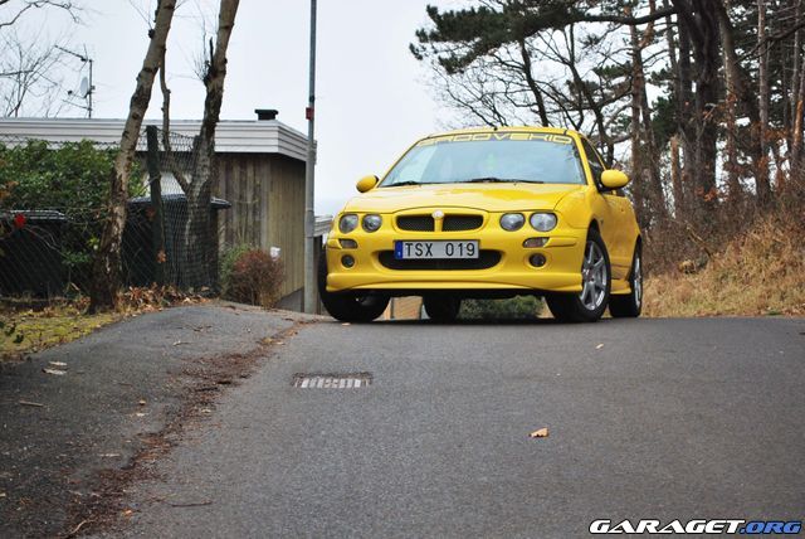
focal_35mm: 72
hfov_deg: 28.0
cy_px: 270
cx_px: 402
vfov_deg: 19.0
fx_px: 1611
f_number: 5.6
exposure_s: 1/100
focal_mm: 48
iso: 200
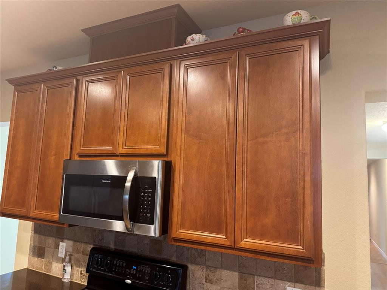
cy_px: 145
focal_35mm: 24
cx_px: 194
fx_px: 268
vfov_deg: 56.8
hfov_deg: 71.6
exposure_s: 1/60
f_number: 1.78
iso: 640
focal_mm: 6.76
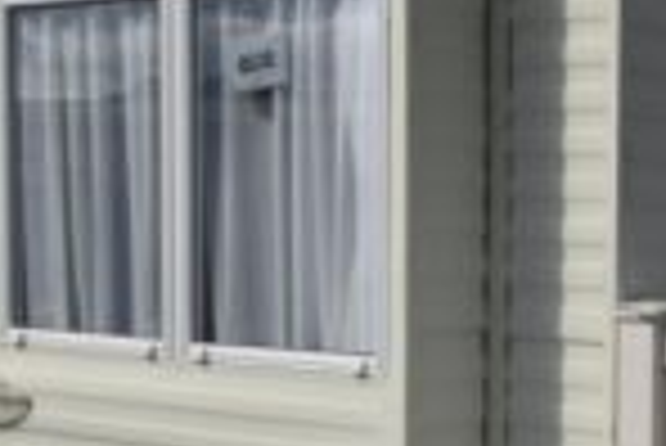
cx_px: 765
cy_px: 378
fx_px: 1463
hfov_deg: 23.7
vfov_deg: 17.1
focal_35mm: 79
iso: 100
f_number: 13
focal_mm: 13
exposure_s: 1/200
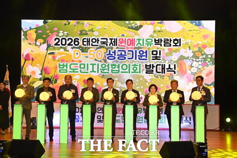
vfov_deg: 21.9
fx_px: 408
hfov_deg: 32.4
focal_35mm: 62
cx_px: 118
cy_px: 79
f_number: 5.6
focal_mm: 62
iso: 1250
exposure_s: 1/250
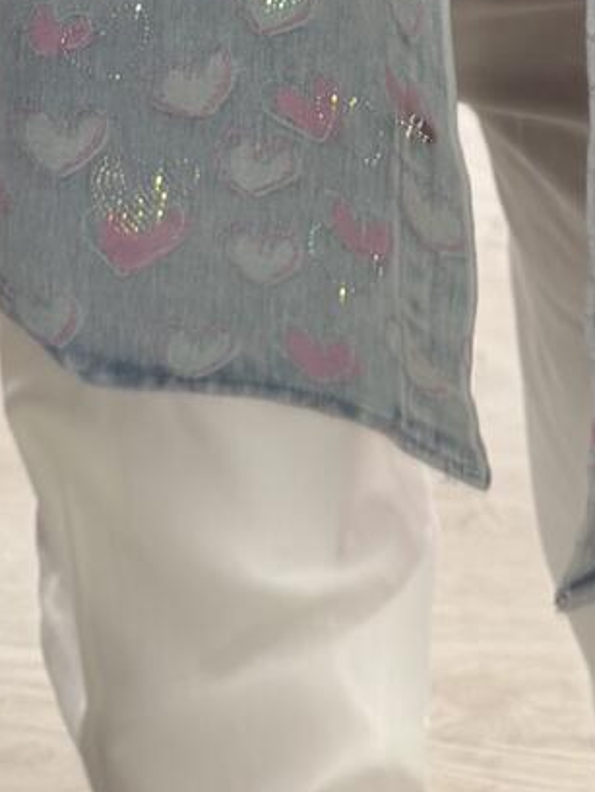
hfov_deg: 16.7
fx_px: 2016
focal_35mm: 88
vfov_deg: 18.4
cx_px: 453
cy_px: -558
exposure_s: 1/100
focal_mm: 6.76
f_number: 1.78
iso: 125
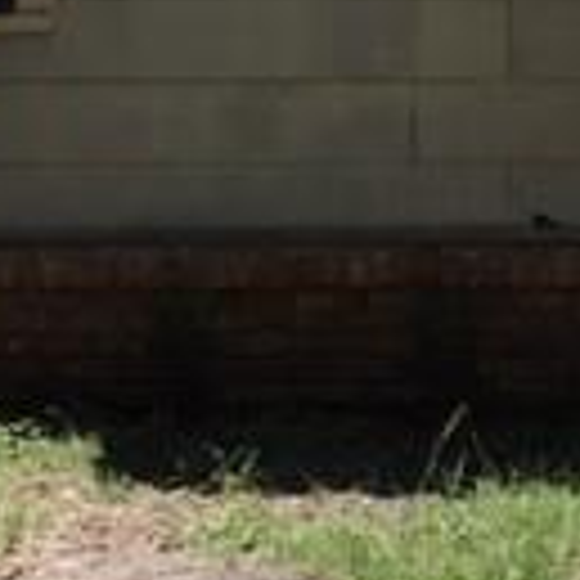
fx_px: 2407
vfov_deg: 13.2
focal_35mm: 127
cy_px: -216
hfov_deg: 13.3
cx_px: 728
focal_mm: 4.15
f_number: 2.2
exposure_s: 1/884
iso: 25
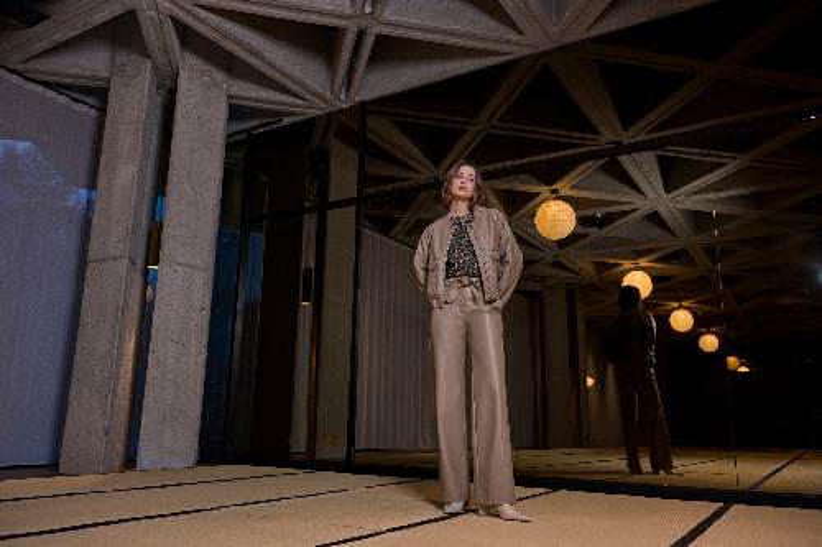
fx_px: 639
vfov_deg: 46.4
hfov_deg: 65.5
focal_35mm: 28
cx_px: 411
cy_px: 274
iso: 800
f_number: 4
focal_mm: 28
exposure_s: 1/125
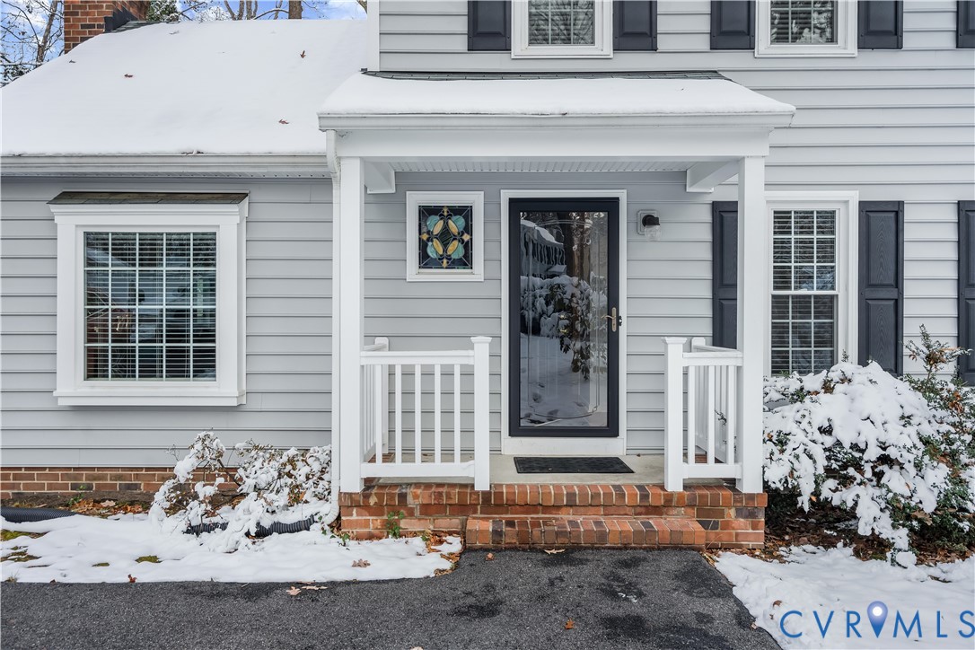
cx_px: 488
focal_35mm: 24
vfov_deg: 53.1
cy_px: 325
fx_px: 650
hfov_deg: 73.7
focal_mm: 24
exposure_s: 1/320
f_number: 6.3
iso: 400
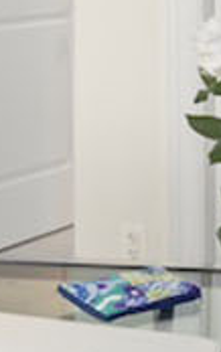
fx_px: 1318
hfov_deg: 9.1
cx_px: -201
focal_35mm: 137
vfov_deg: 14.7
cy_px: -75
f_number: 10
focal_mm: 13
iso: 400
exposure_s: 1/2
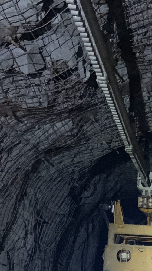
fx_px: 580
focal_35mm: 81
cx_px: 242
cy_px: 252
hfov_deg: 13.8
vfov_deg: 25.3
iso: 320
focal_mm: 3
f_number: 1.8
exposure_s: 1/30
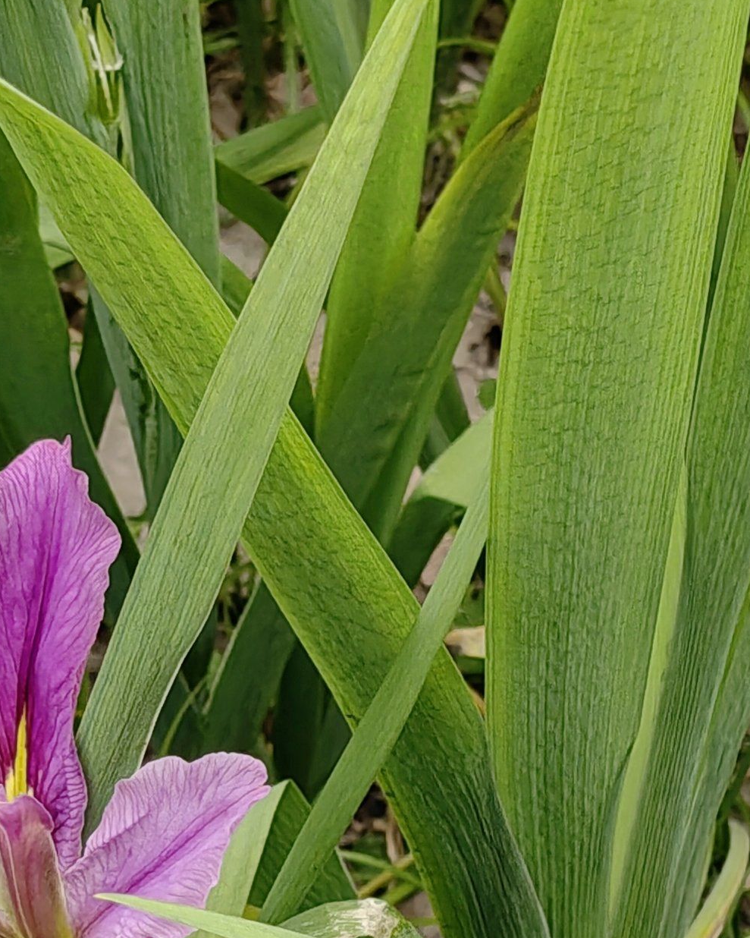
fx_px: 4189
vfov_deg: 12.6
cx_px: 118
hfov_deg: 10.2
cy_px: 936
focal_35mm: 151
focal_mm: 5.54
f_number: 1.8
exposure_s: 1/909
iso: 125
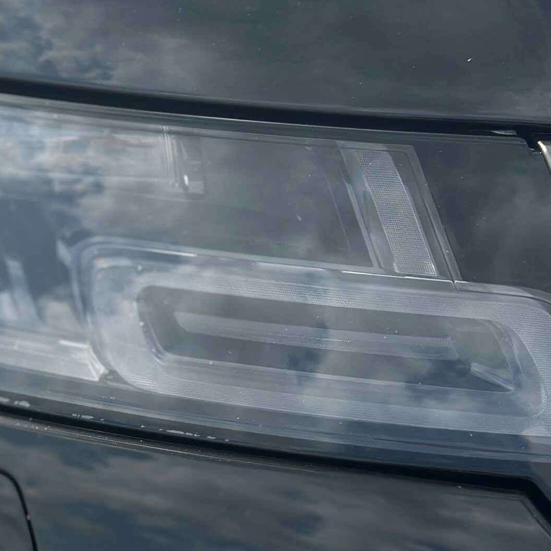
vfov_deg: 16.9
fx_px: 1855
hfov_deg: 16.5
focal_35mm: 103
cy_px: 368
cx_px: -13
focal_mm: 6.86
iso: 100
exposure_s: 1/4566
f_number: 1.78
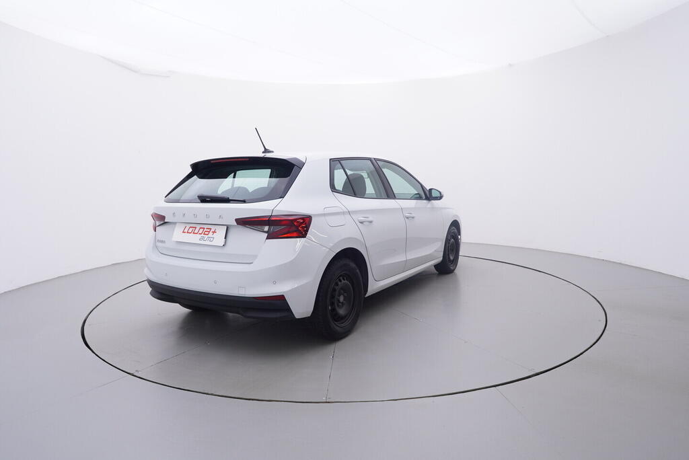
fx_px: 431
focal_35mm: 22
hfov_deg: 77.3
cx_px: 344
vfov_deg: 56.2
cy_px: 230
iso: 200
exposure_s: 1/80
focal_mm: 15
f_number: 5
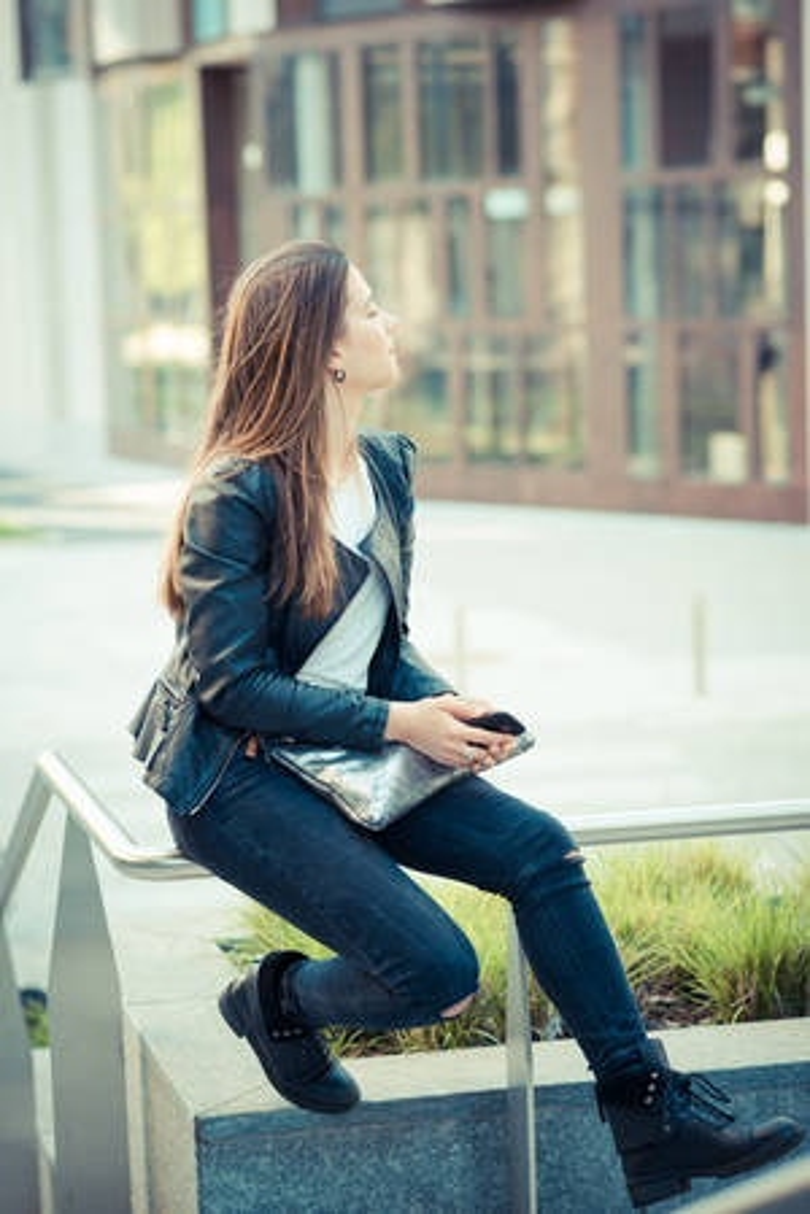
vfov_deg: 23.9
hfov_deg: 16.1
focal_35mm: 85
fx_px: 2869
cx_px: 405
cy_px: 607
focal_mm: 85
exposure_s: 1/320
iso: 500
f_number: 2.8
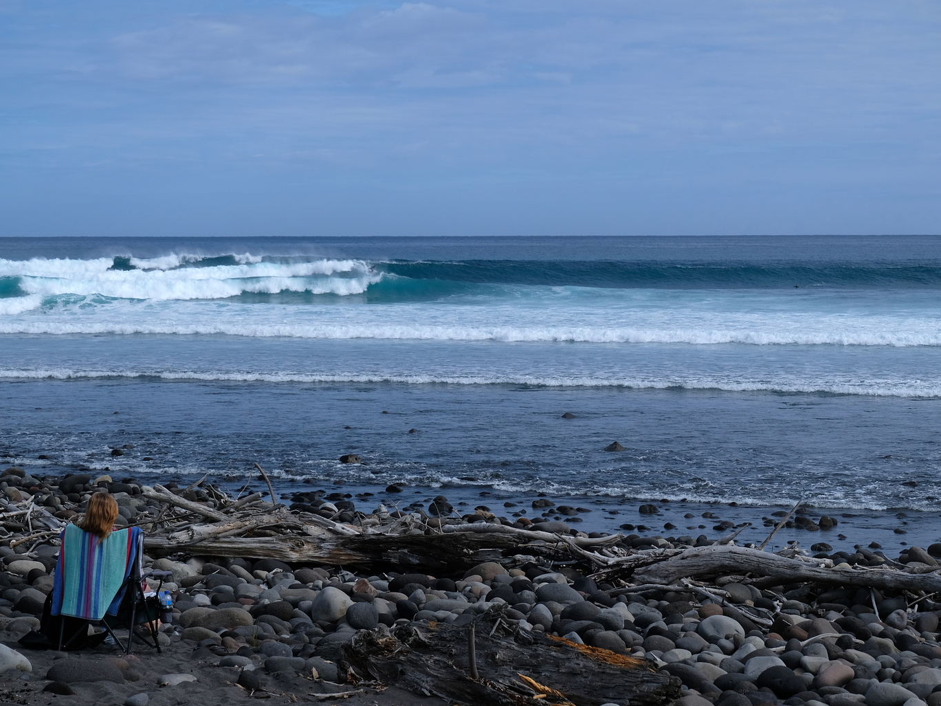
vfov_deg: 14.8
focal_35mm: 100
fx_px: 2719
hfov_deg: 19.6
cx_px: 507
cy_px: 356
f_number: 6.4
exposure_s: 1/1600
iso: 200
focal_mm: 59.6
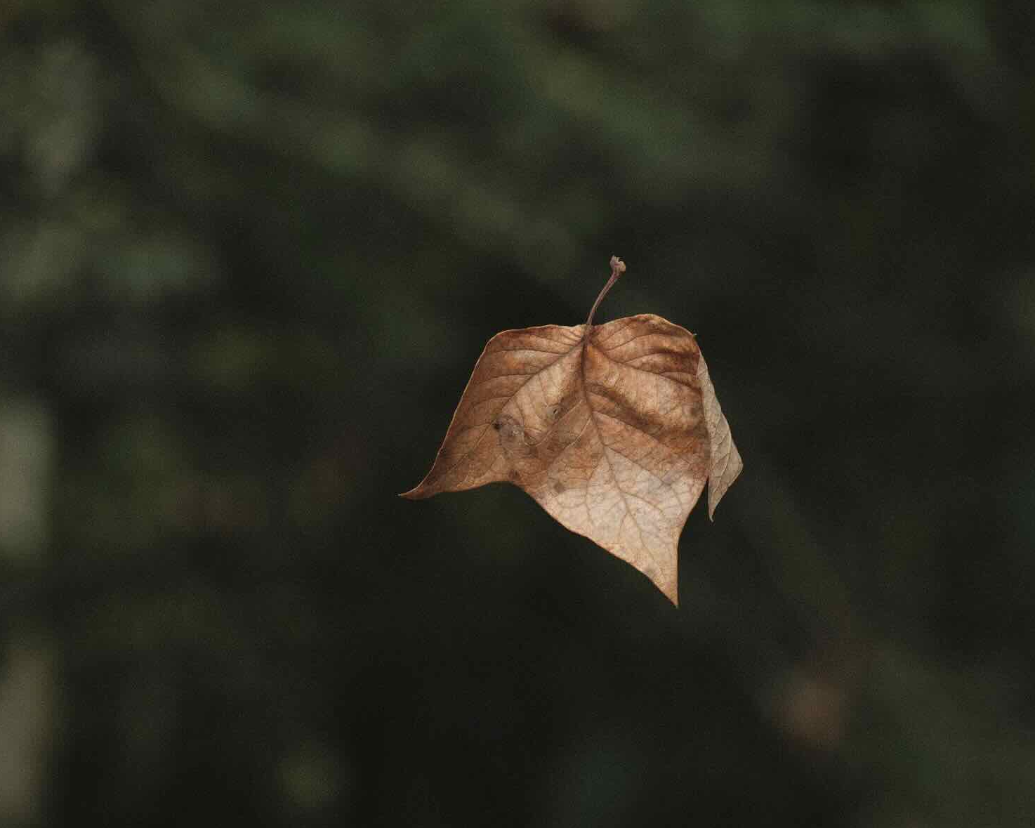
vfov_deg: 6.0
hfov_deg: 7.5
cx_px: 598
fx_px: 7933
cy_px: 414
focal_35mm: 259
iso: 400
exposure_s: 1/125
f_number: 6.4
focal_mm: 152.6
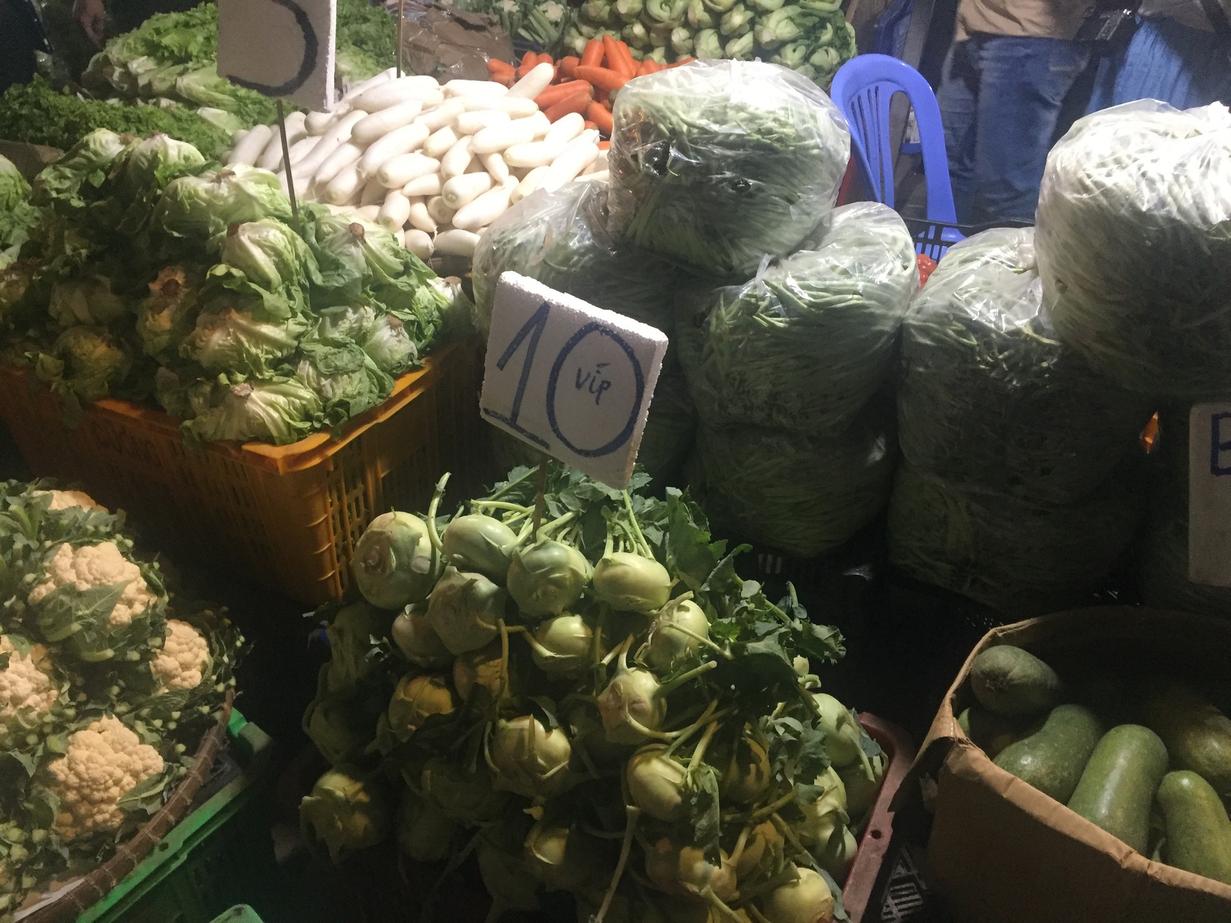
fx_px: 1031
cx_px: 616
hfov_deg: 61.7
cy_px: 462
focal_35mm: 29
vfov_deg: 48.2
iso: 250
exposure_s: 1/33
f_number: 2.2
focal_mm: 4.15
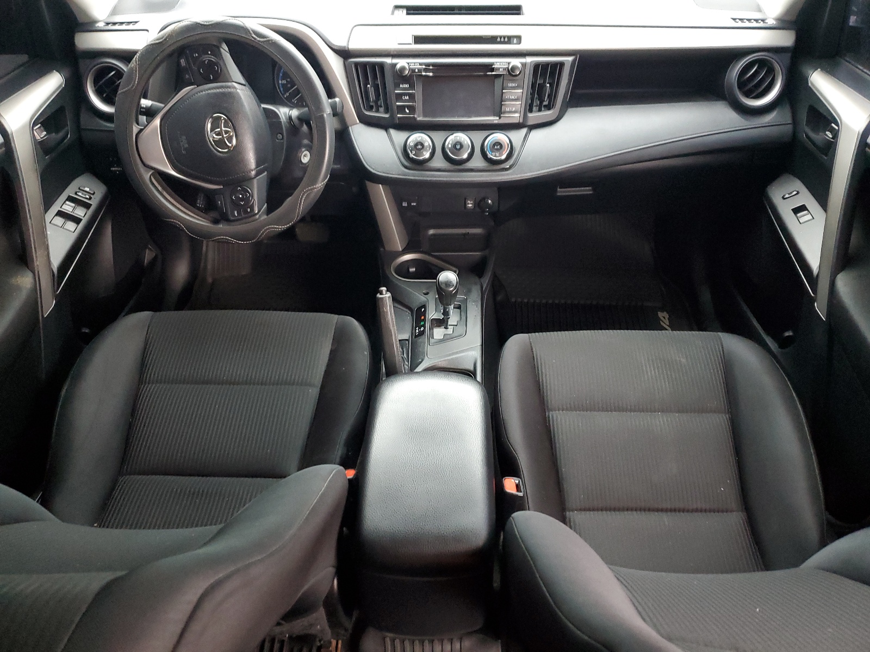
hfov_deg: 67.3
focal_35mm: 26
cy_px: 326
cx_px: 435
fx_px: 653
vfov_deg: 53.1
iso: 301
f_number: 1.5
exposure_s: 1/17
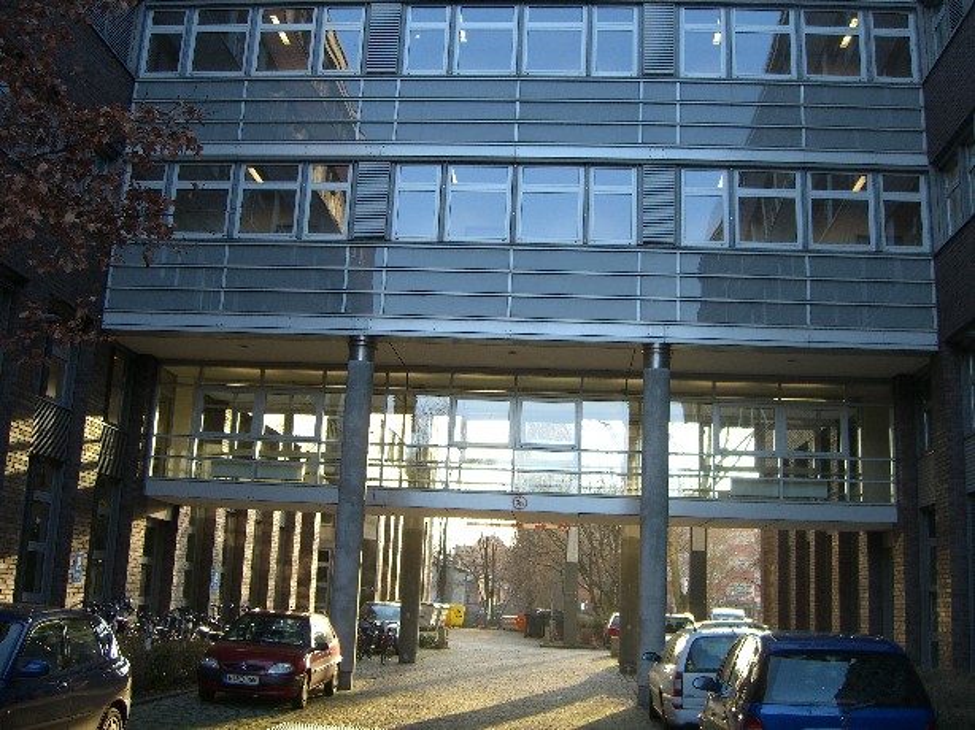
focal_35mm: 38
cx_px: 488
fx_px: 1070
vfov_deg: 37.7
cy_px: 365
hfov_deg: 49.0
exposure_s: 1/125
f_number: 2.8
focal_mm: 7.9
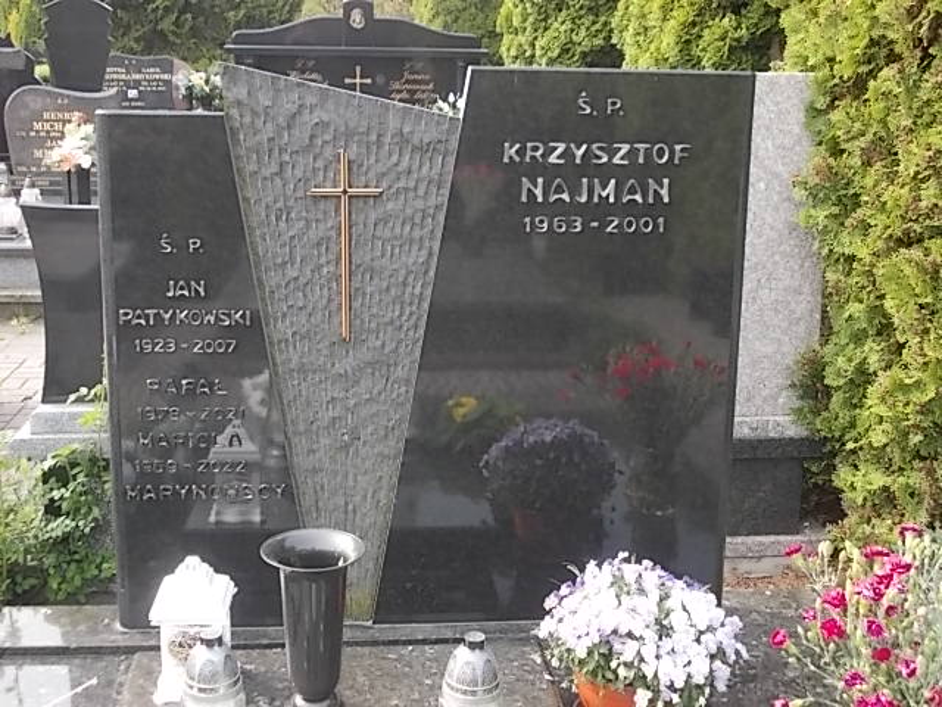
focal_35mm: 43
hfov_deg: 43.9
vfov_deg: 33.6
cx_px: 471
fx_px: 1170
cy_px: 354
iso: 80
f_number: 3.3
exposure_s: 1/100
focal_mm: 6.1
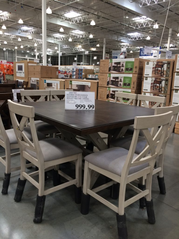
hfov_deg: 48.2
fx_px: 200
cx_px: 90
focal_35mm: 29
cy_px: 120
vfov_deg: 61.7
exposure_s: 1/30
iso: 40
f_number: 2.2
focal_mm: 4.15
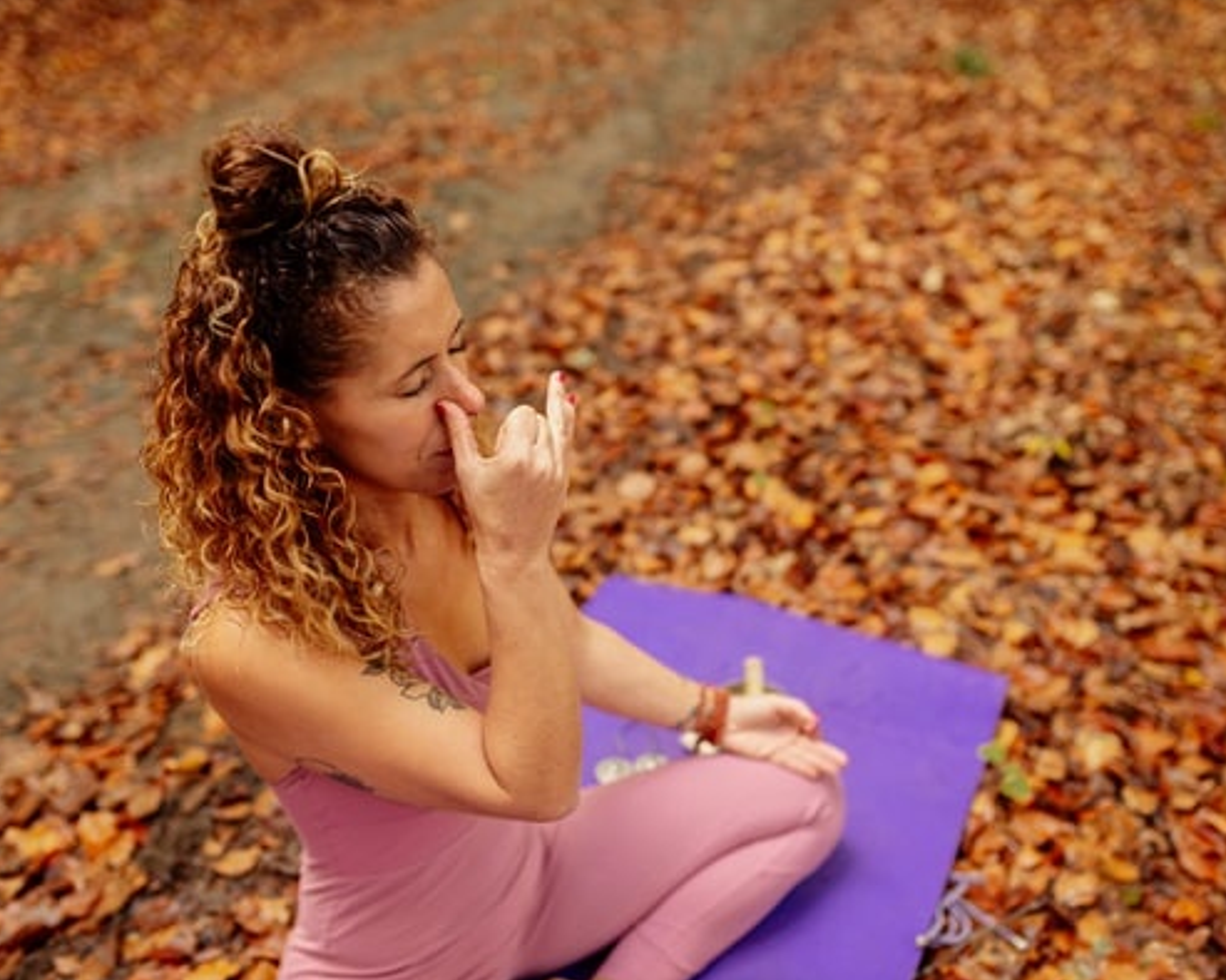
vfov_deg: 37.3
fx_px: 1451
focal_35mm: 40
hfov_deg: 45.8
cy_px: 488
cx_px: 627
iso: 200
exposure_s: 1/100
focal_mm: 35
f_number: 2
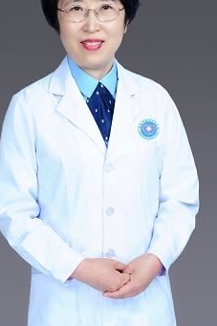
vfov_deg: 30.5
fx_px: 597
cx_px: 94
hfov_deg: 20.6
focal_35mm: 66
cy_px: 140
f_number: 9
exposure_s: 1/160
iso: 200
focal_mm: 50
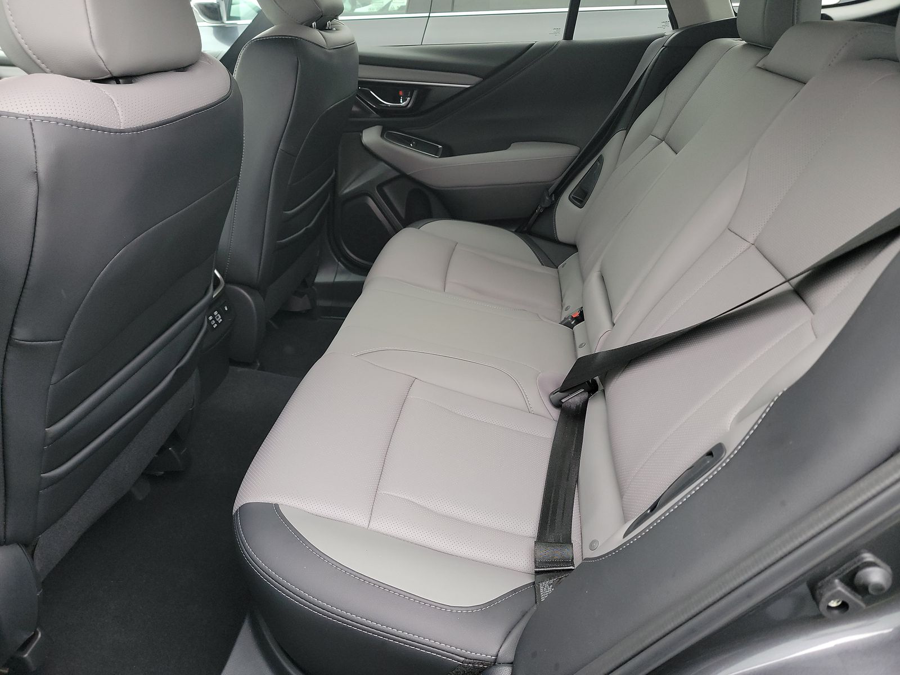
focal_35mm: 24
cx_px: 450
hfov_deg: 71.6
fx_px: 624
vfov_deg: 56.8
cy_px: 338
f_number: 1.8
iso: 420
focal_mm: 6.7
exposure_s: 1/59
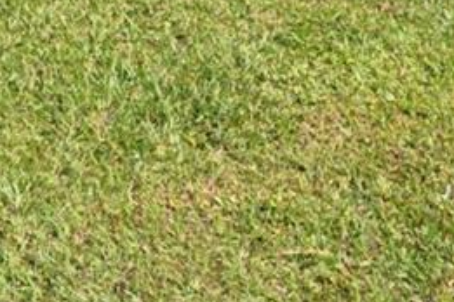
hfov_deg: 21.0
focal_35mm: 92
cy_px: -425
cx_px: -57
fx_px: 1160
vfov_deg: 12.0
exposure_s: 1/1600
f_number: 4.5
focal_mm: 10
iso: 100
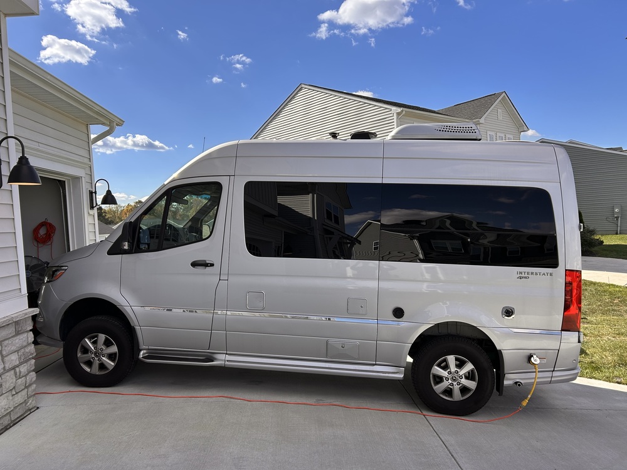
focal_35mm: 26
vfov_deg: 53.1
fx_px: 471
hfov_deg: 67.3
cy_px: 235
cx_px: 314
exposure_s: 1/3077
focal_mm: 5.7
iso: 50
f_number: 1.5
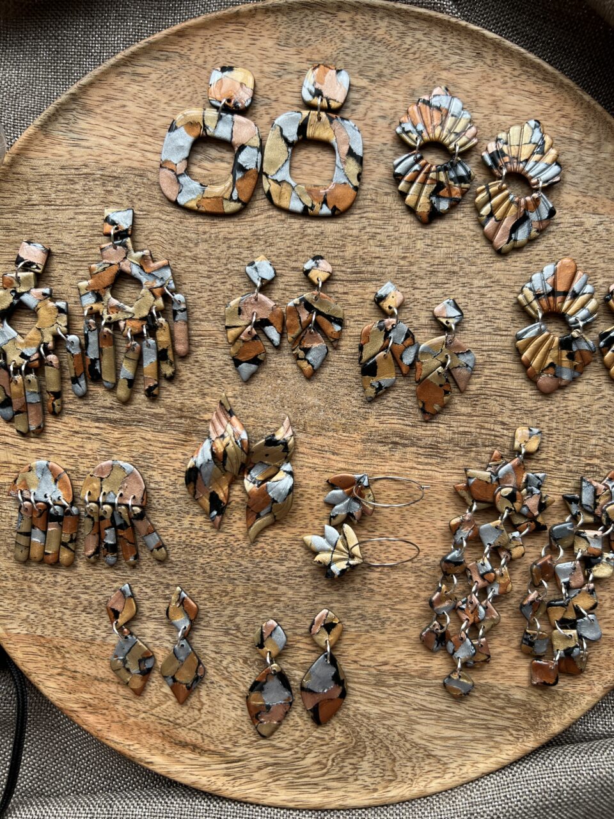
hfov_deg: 53.1
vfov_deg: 67.3
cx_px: 307
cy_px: 410
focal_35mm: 26
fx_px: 615
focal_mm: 5.7
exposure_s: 1/121
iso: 32
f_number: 1.5
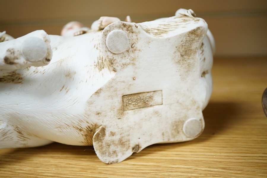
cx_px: 134
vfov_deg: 29.9
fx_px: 334
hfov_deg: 43.6
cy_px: 89
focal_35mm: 45
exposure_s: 1/125
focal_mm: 30
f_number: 5.6
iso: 1250
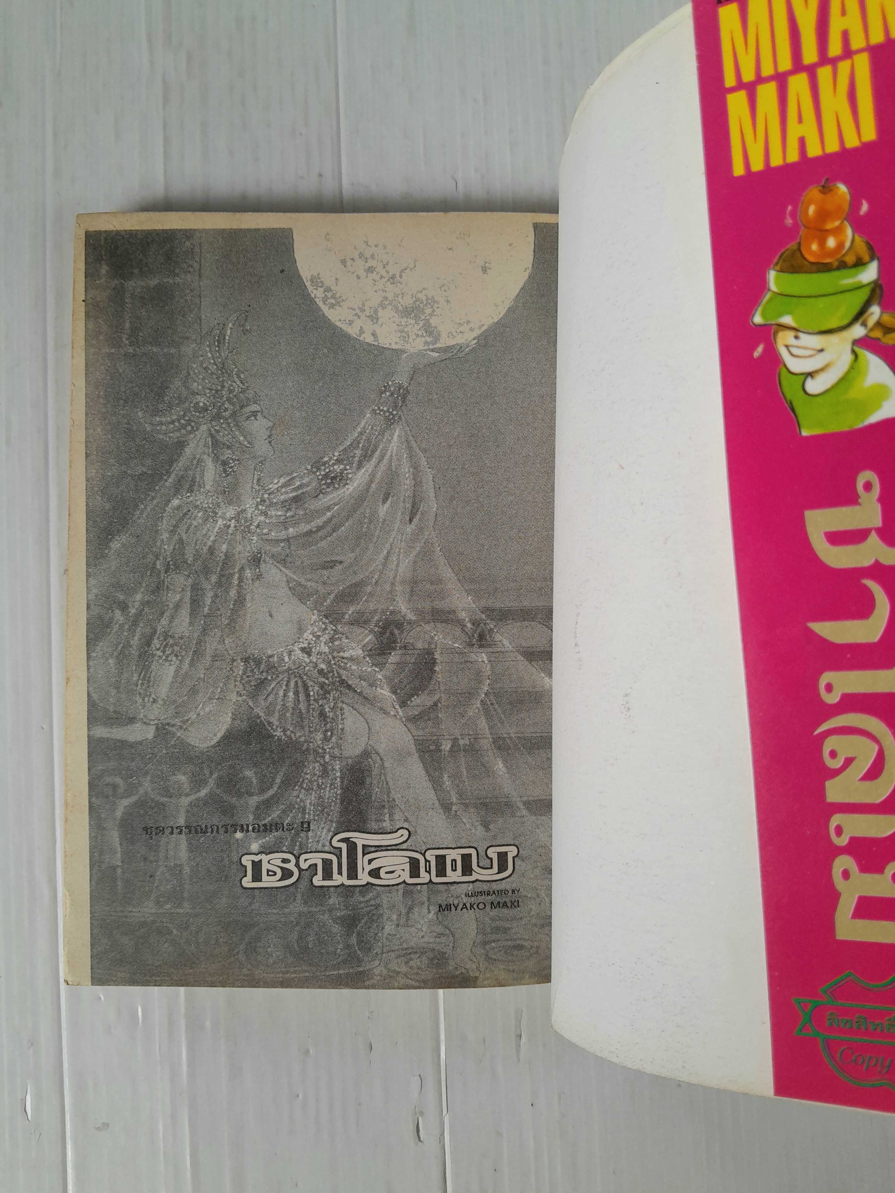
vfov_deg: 67.3
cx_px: 448
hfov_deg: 53.1
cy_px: 596
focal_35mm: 26
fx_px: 896
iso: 125
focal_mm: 3.98
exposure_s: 1/50
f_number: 1.8
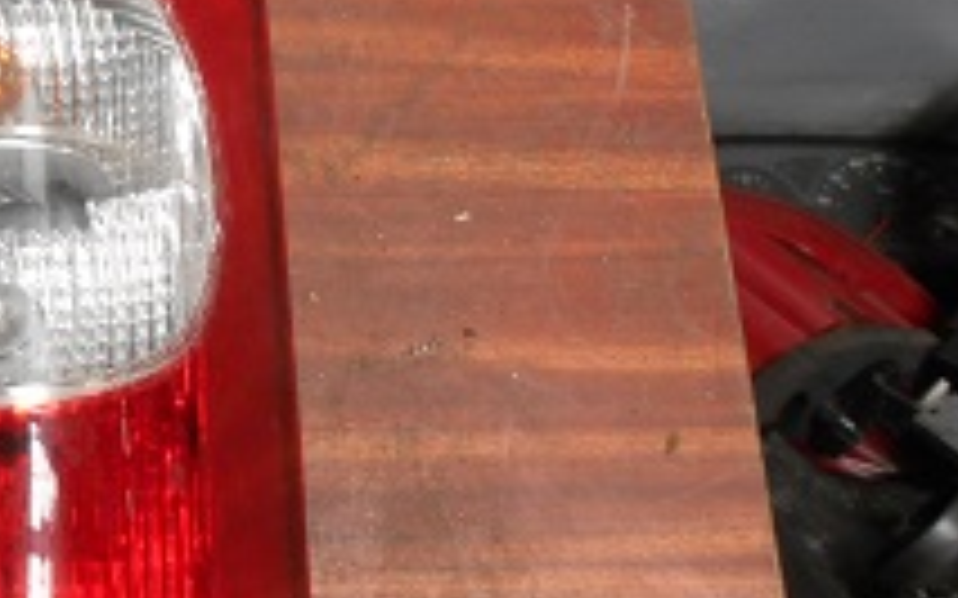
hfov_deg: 31.5
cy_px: 319
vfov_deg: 21.6
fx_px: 1566
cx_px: 0
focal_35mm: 60
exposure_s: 1/30
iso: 220
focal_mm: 4.6
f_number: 3.2
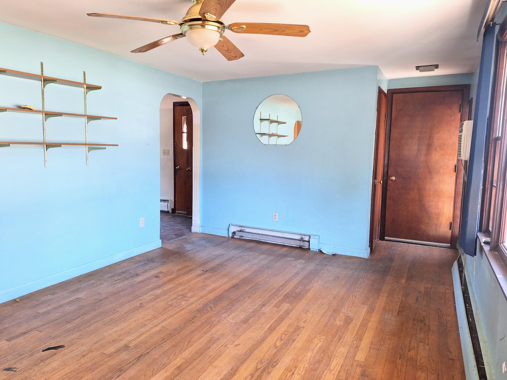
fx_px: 337
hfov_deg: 73.9
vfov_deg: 58.9
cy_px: 190
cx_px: 254
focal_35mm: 23
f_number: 1.8
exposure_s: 1/40
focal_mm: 5.54
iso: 125
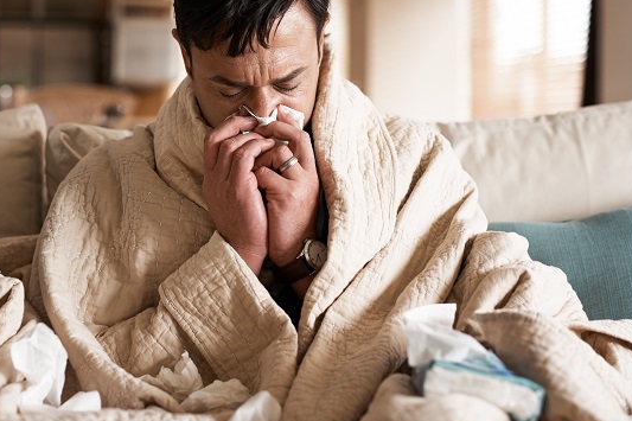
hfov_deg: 26.9
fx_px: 1316
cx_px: 240
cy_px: 119
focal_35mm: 75
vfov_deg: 18.1
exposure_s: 1/250
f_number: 2.2
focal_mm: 50
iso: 320
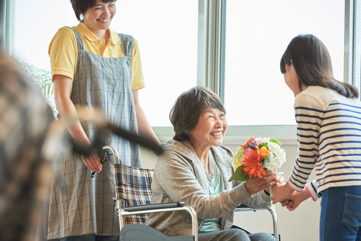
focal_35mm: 145
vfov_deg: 9.5
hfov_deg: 14.2
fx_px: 1454
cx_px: 180
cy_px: 120
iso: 1250
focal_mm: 145
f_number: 4
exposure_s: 1/320
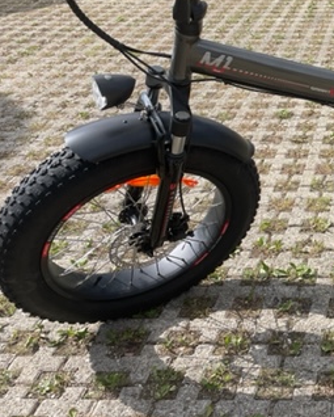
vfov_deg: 35.9
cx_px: 393
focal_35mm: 51
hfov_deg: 26.6
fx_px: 629
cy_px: 111
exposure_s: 1/2304
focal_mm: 4.2
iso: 32
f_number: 1.6
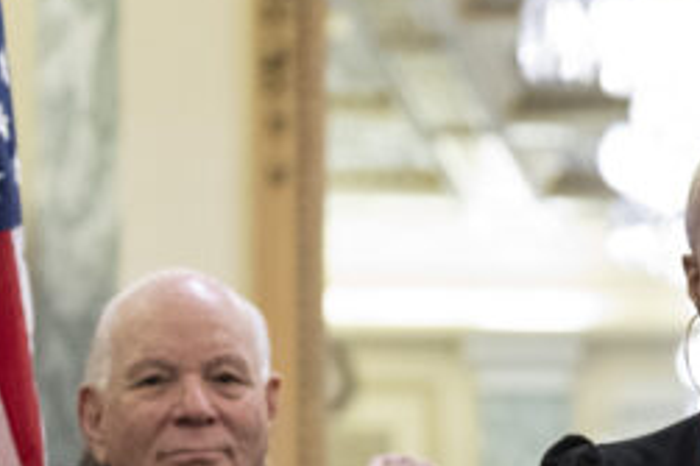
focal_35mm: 268
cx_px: 803
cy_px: 405
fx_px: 5208
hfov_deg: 7.6
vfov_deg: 5.1
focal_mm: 70
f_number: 2.8
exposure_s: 1/400
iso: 3200
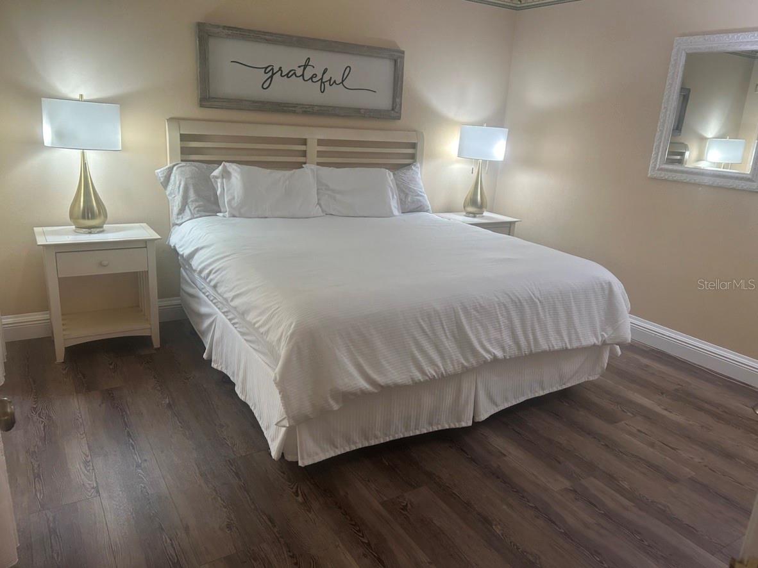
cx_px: 379
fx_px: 569
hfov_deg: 67.3
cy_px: 284
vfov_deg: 53.0
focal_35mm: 26
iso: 100
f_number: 1.5
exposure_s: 1/120
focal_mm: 5.7
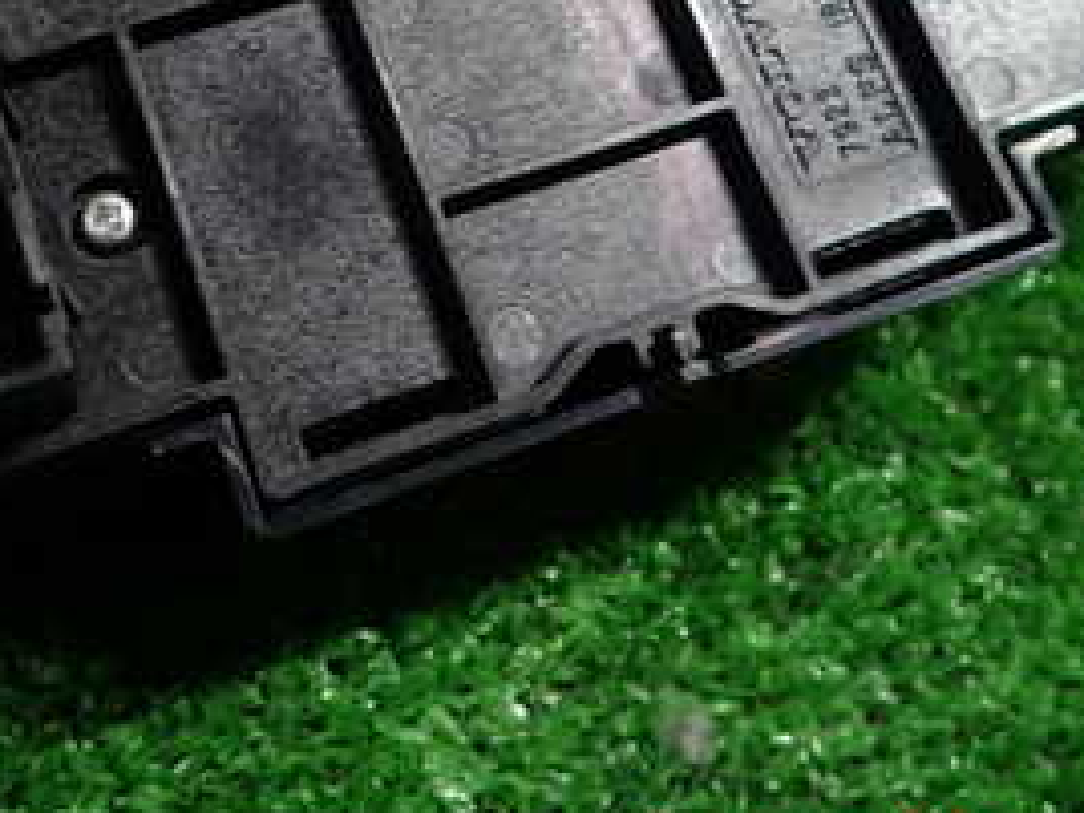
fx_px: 1754
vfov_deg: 24.8
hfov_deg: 34.0
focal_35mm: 56
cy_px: -4
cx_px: 352
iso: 200
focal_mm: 4.5
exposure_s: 1/40
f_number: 2
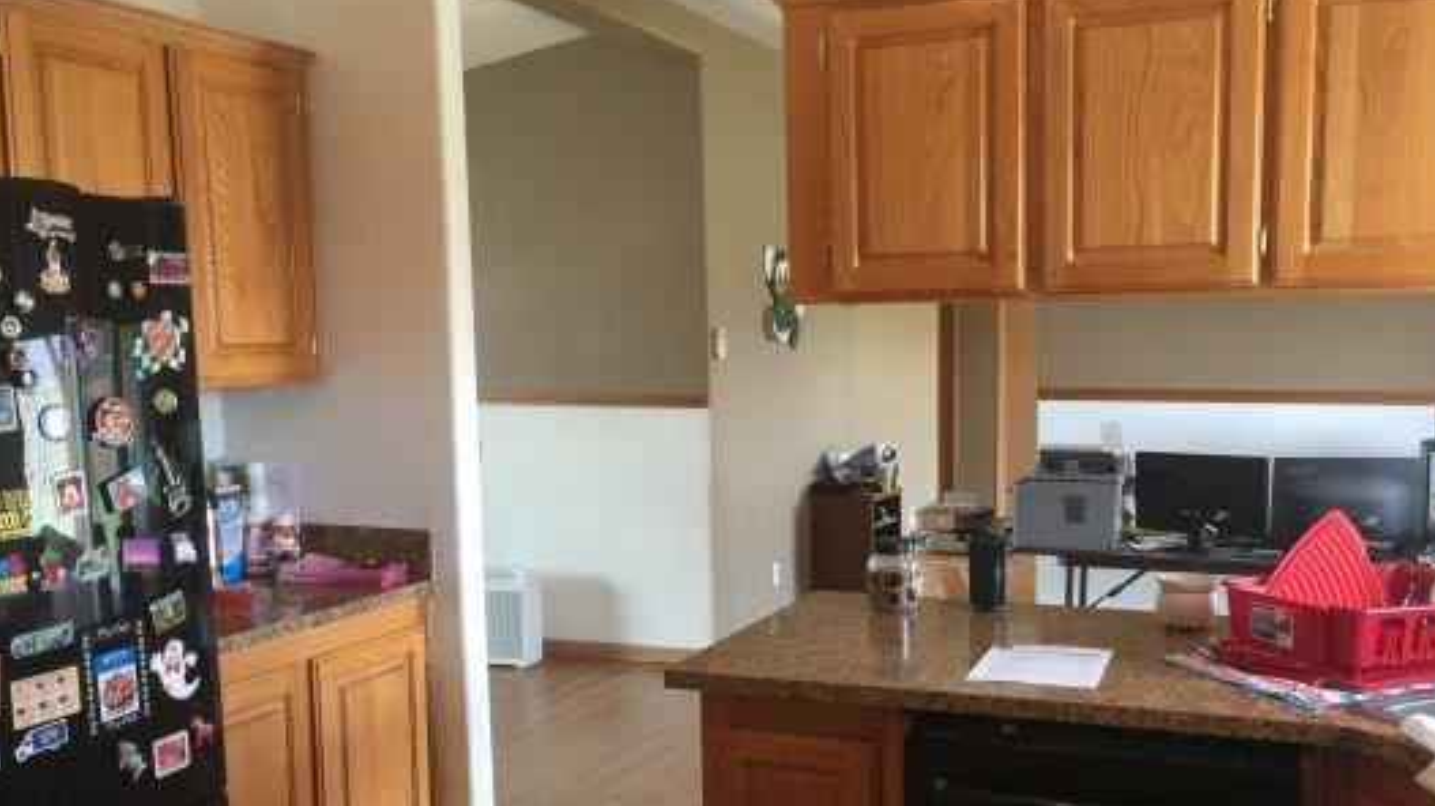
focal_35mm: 36
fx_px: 1369
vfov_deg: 32.6
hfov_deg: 55.2
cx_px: 806
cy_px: 509
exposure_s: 1/15
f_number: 2.2
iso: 32
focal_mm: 4.15
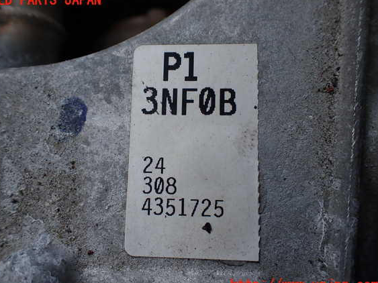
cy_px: 143
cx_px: 181
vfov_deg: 44.1
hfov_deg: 56.8
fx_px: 349
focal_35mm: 32
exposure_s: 1/160
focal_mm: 5.4
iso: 100
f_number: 2.3
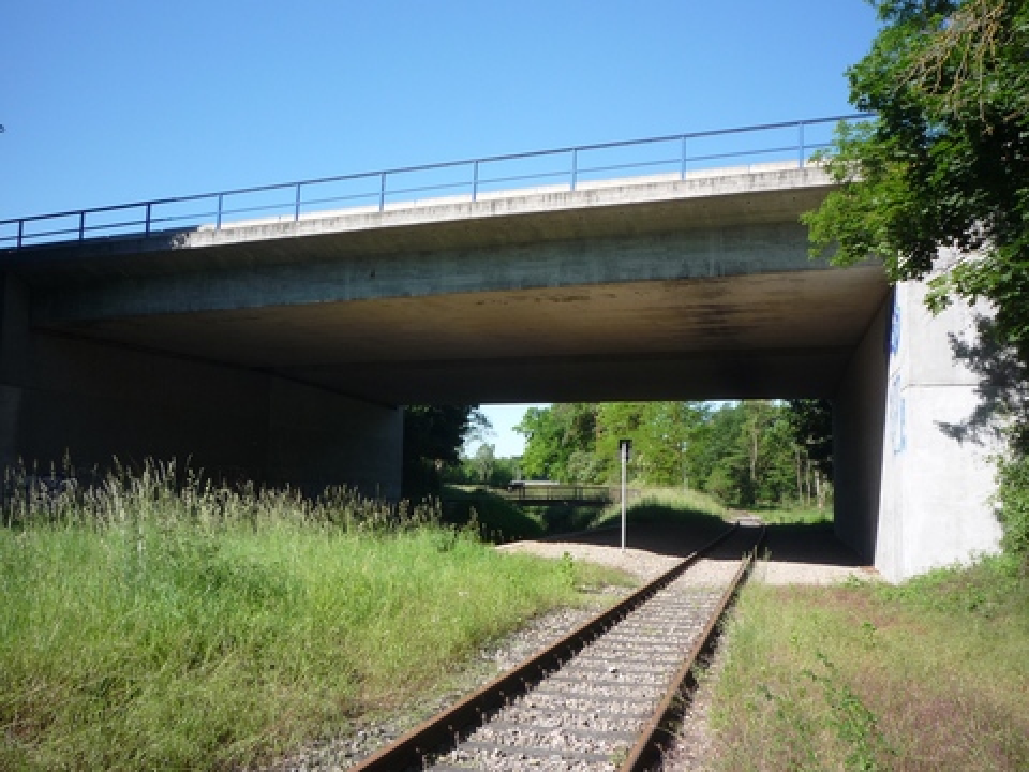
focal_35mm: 32
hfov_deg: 56.8
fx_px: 951
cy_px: 386
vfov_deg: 44.2
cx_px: 514
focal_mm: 5.2
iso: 100
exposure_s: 1/400
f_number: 4
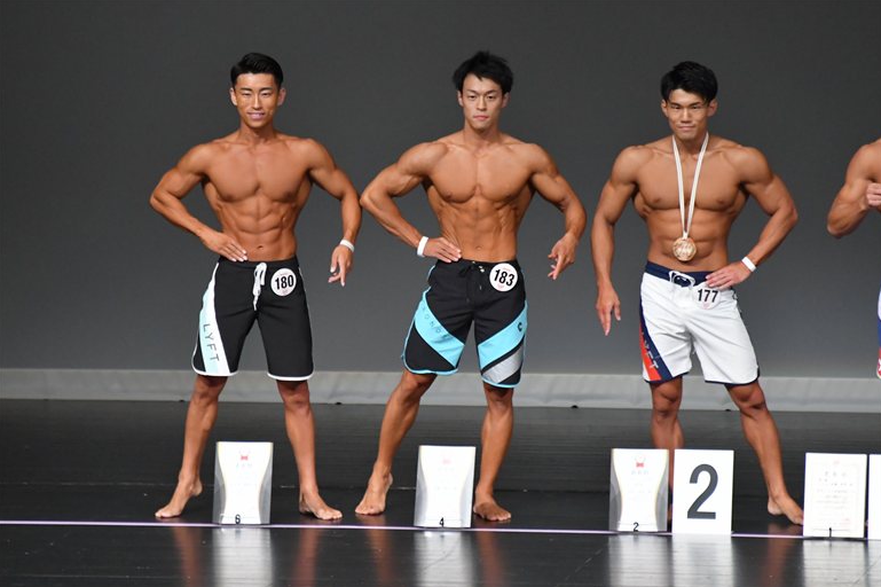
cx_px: 442
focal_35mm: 378
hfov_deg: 5.5
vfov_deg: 3.6
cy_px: 294
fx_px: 9246
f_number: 5.6
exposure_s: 1/400
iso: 5000
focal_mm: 250
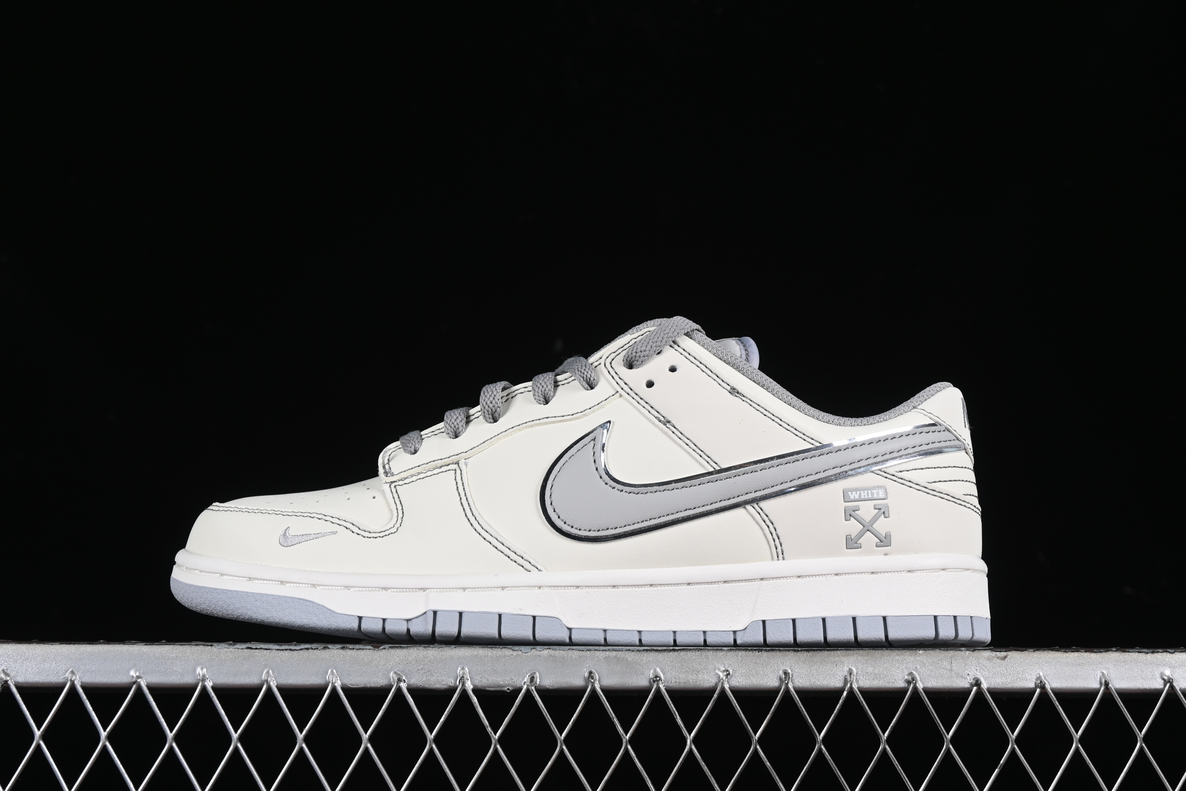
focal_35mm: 75
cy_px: 396
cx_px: 593
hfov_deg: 27.0
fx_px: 2471
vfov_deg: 18.2
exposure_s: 1/80
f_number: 8
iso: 160
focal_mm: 50
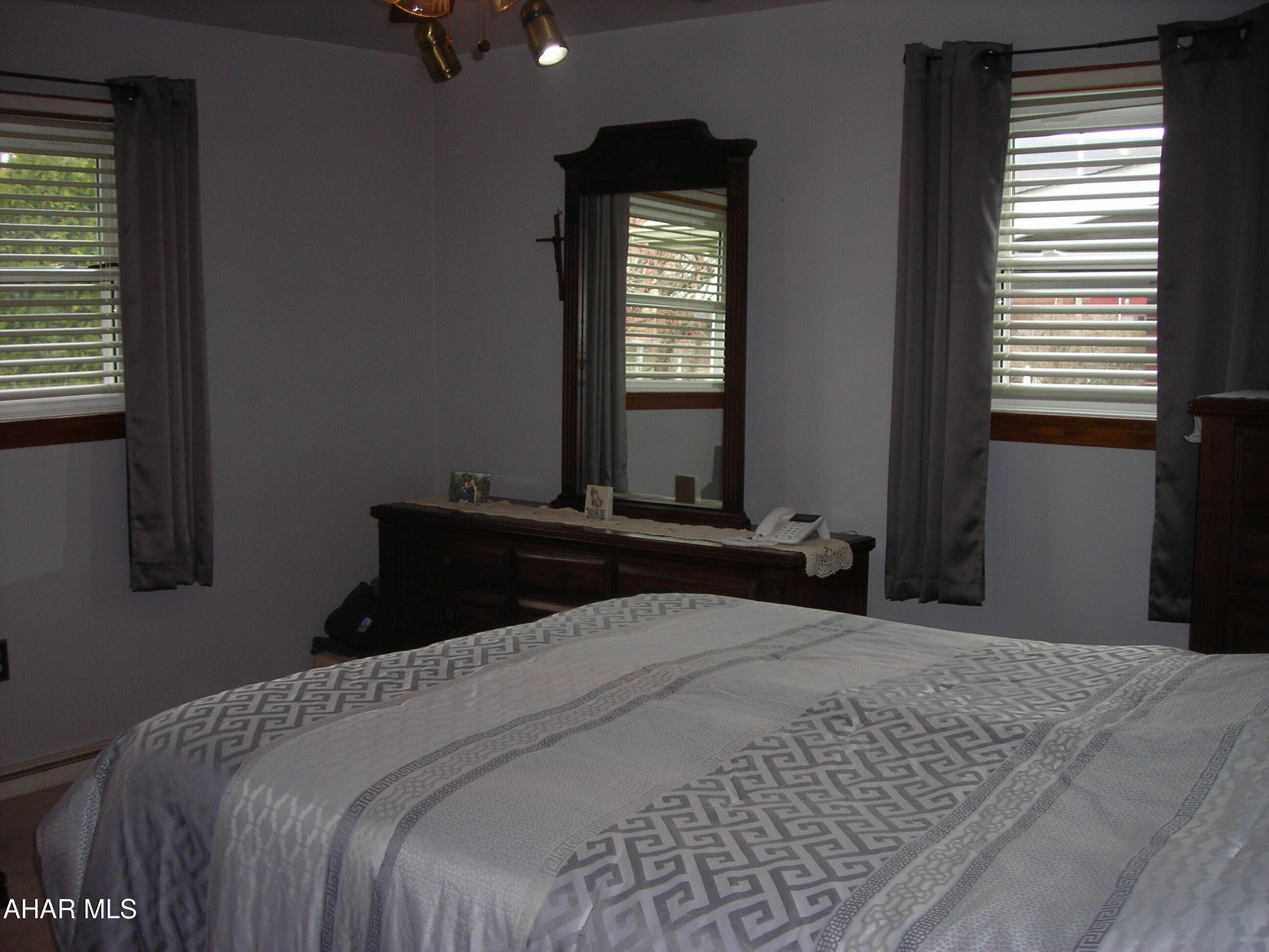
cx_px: 634
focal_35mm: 38
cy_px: 476
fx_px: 1393
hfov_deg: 49.0
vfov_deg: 37.7
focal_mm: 6.3
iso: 72
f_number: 3.2
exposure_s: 1/60.1
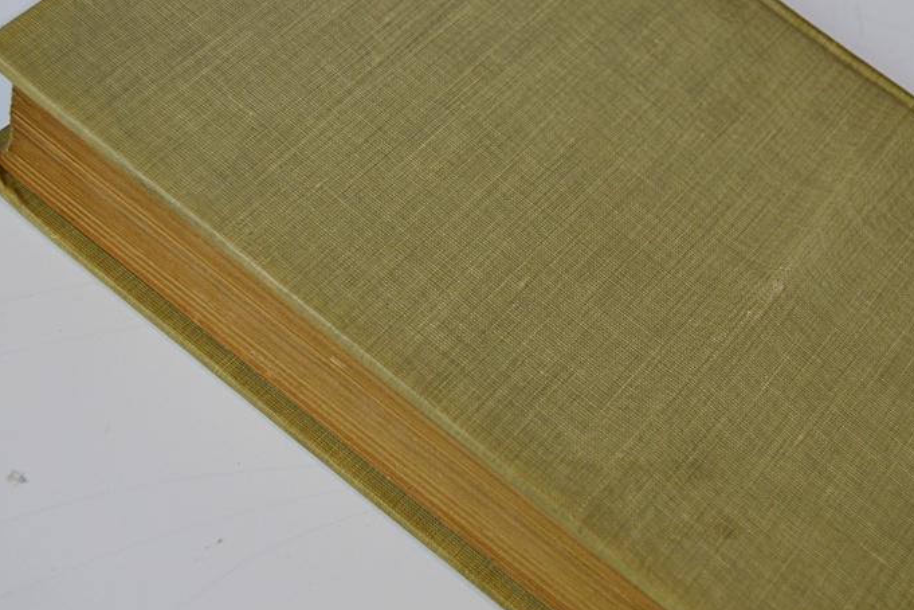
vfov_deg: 20.6
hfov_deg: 30.4
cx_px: 540
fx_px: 1676
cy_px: 232
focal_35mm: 66
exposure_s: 1/60
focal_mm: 30
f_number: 4.2
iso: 640
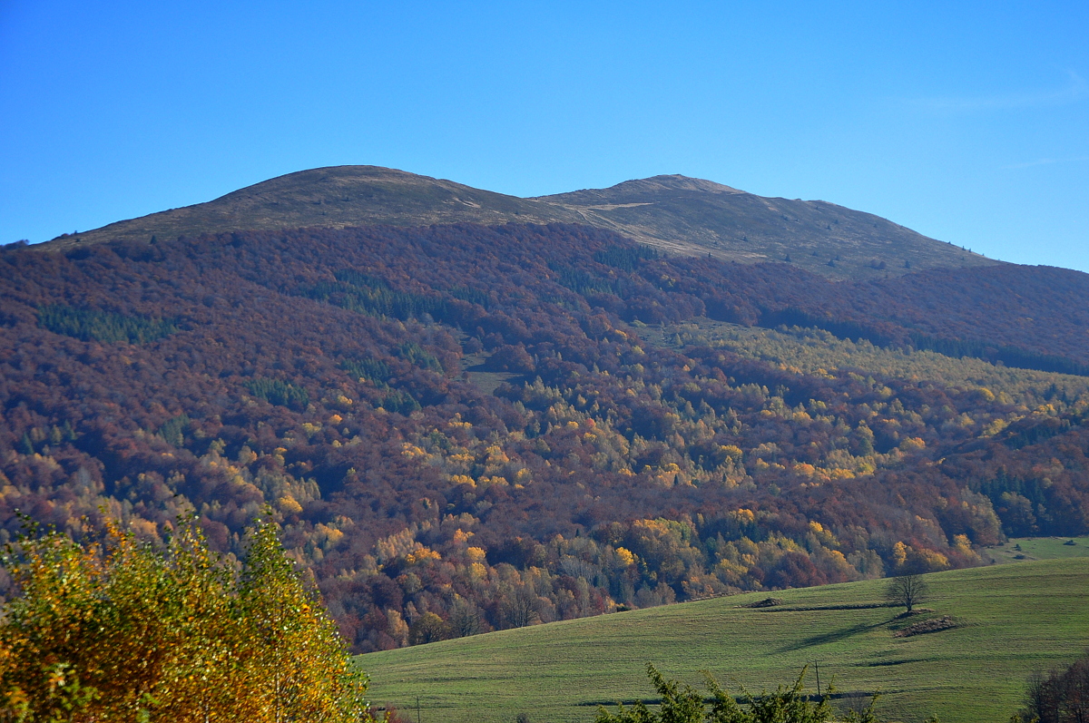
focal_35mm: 87
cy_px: 362
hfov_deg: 23.4
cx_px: 544
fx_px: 2629
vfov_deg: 15.7
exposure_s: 1/800
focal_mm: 58
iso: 400
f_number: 7.1
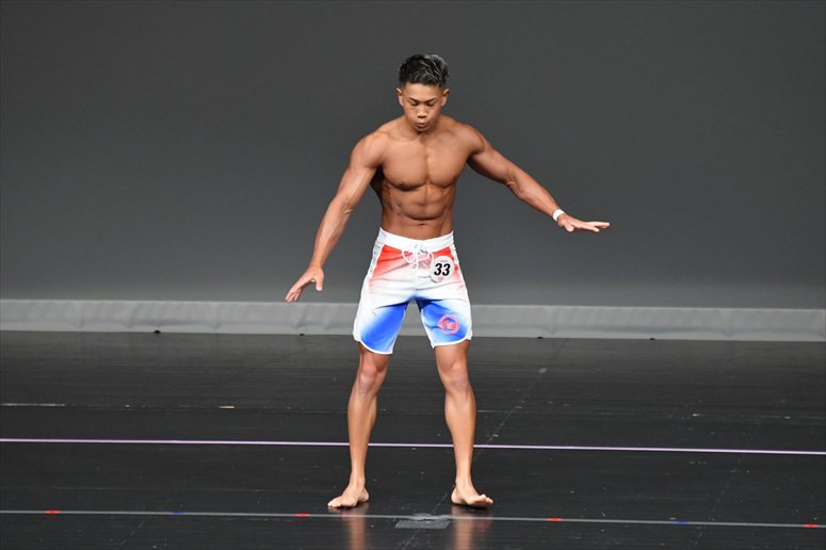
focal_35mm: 345
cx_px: 413
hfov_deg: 6.0
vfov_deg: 4.0
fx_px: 7912
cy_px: 275
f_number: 5.6
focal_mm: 230
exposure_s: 1/400
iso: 4000
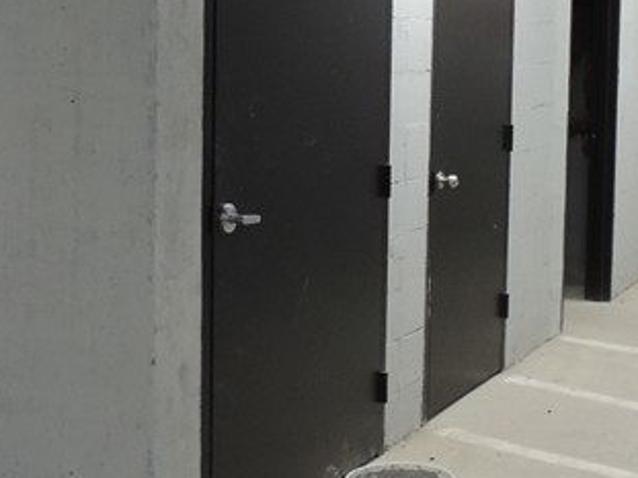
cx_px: 560
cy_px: 121
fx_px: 1455
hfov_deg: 24.1
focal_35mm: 79
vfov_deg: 18.5
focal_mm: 4.3
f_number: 3
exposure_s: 1/30
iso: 400
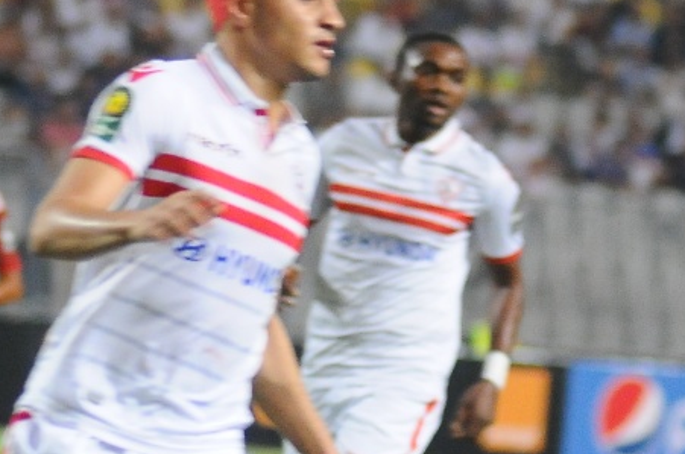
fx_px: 11846
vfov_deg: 2.2
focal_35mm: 624
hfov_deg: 3.3
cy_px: 361
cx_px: -234
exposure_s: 1/400
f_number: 2.8
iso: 1600
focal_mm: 125
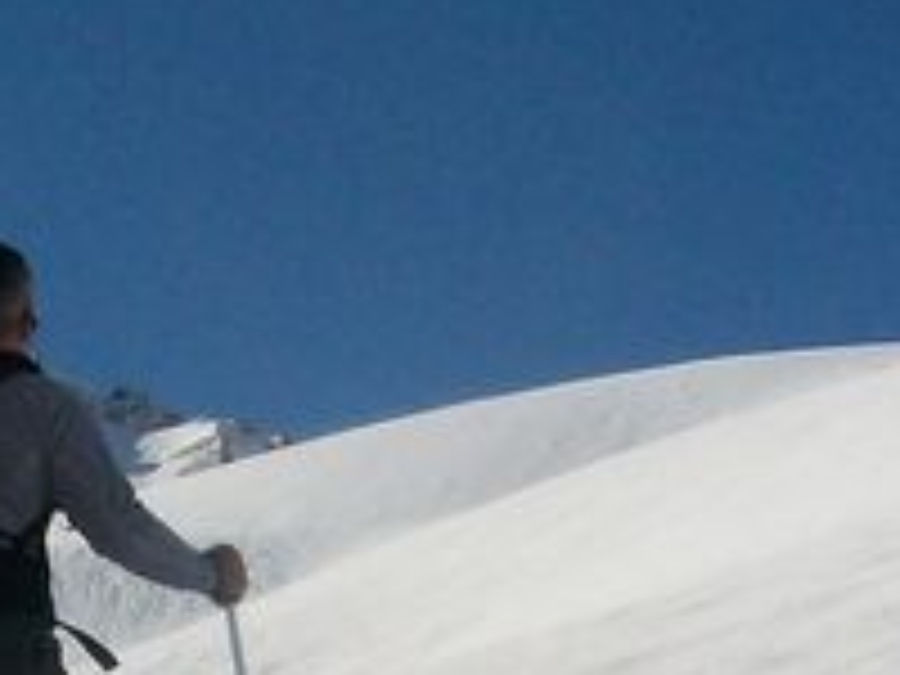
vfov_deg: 9.2
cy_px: 756
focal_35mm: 159
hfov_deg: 12.4
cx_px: 353
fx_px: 4134
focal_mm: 5.7
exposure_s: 1/1000
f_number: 5.5
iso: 80
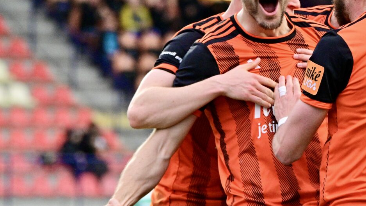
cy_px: 109
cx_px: 300
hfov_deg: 5.6
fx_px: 3737
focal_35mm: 385
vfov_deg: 3.2
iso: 3200
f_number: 5.6
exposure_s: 1/1250
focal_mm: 220
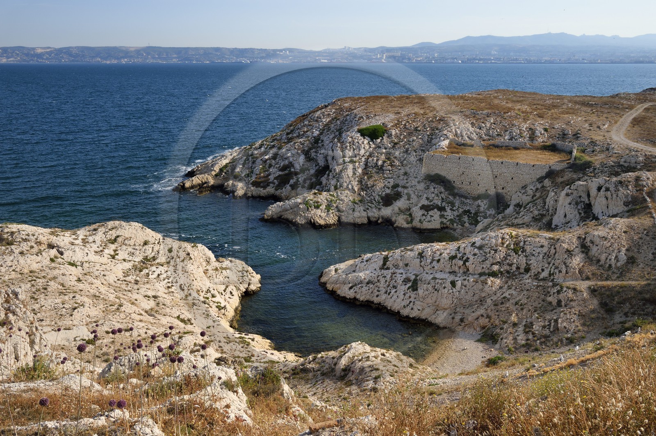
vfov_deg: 41.0
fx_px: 583
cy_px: 218
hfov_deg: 58.8
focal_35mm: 32
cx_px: 328
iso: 200
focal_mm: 32
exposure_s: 1/250
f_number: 13
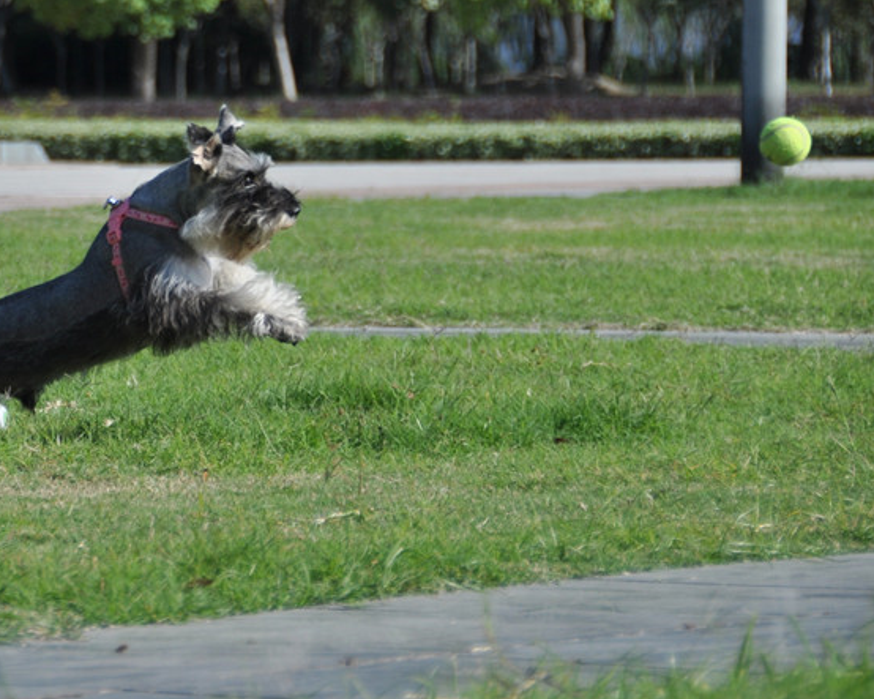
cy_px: 245
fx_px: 6901
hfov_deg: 7.2
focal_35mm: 267
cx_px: 99
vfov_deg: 5.8
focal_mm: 105
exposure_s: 1/1250
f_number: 5.3
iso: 200
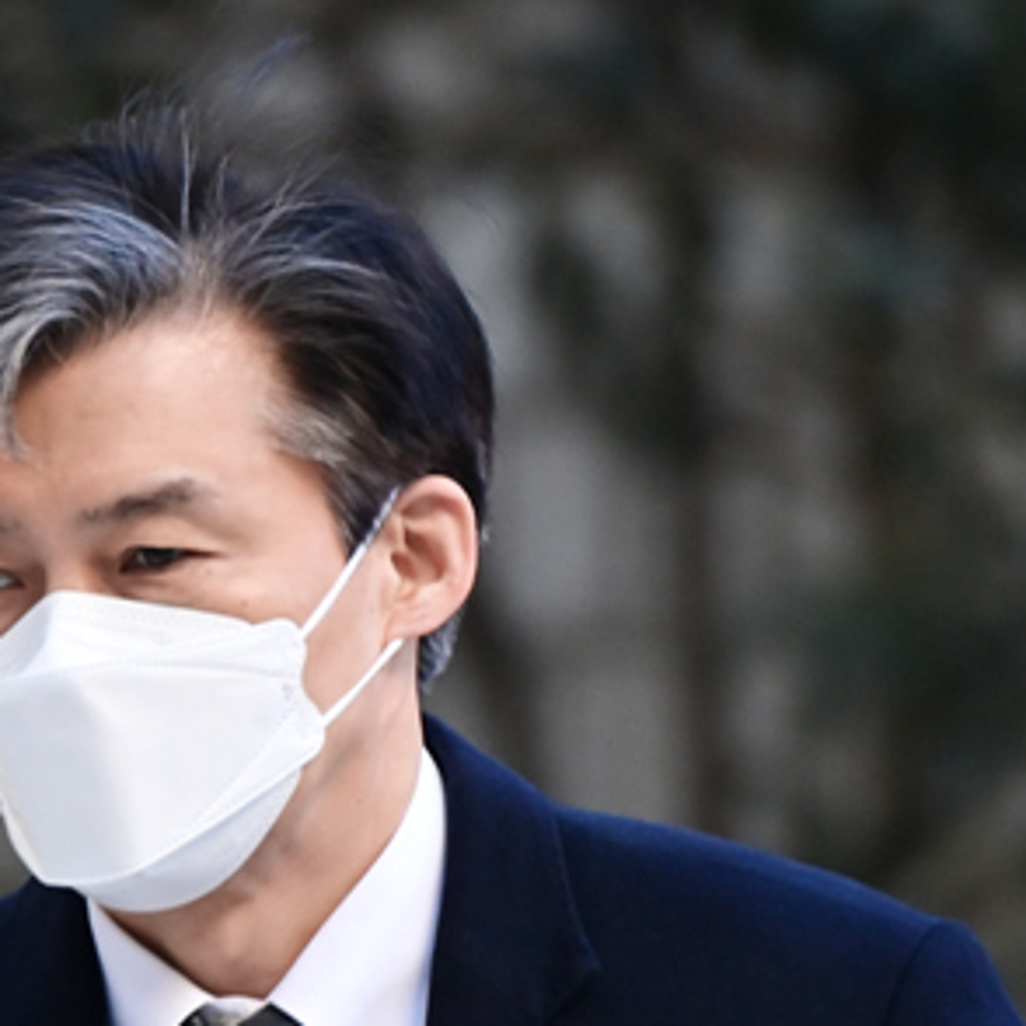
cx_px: 708
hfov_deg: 2.4
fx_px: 24781
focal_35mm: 739
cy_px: 672
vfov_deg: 2.4
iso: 1800
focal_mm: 400
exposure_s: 1/320
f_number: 5.6
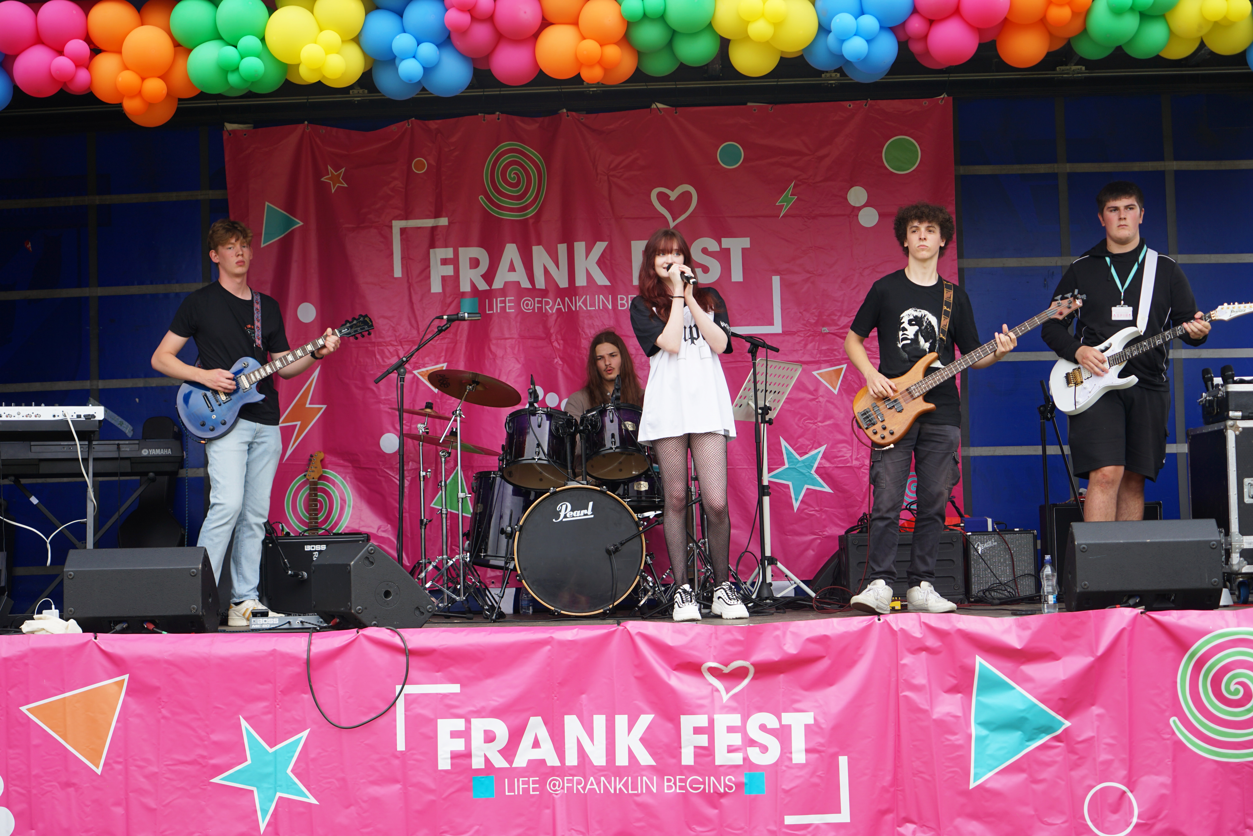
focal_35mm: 54
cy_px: 418
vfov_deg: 25.1
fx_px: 1879
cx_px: 626
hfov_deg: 36.9
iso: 100
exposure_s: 1/160
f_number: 4.5
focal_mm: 54
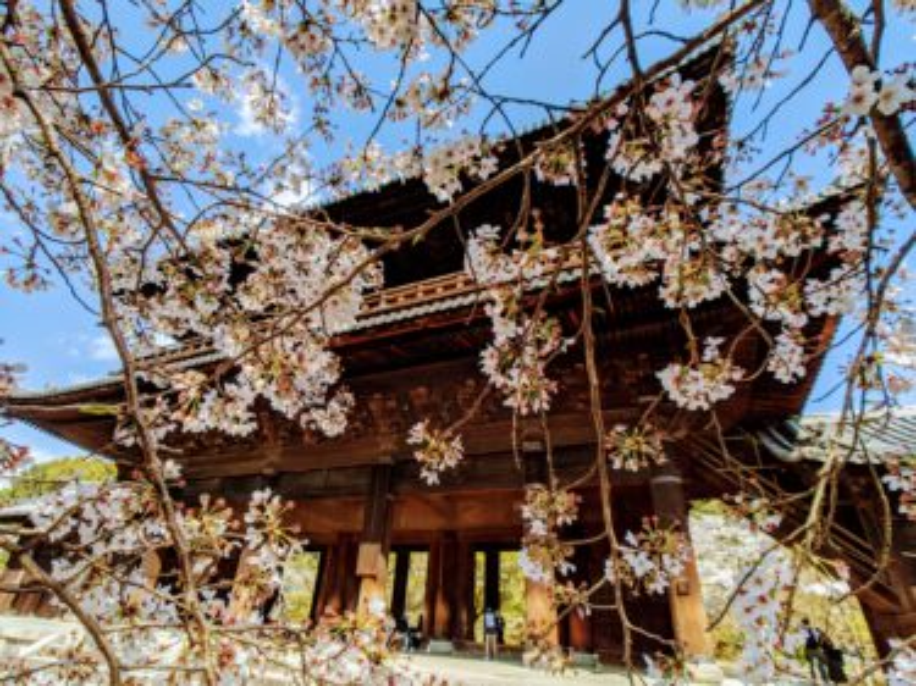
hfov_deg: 65.3
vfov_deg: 51.3
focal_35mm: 27
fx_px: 714
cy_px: 343
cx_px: 458
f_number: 1.8
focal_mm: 4.44
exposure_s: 1/1466
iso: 53
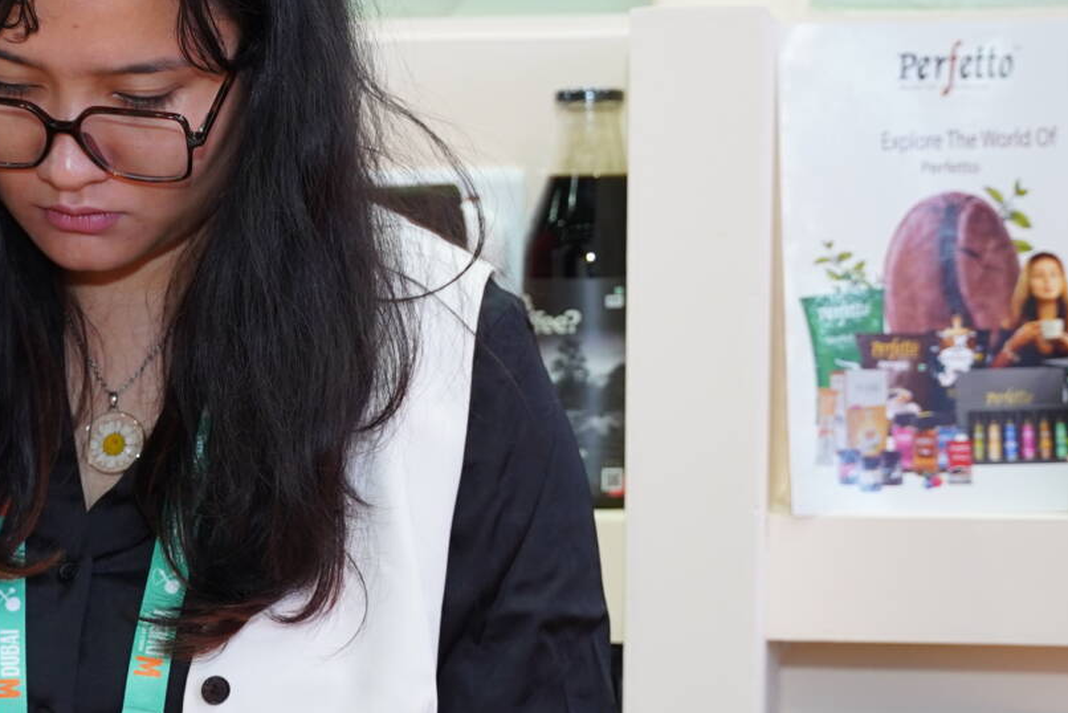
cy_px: 512
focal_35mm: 128
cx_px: -205
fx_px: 3806
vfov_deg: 10.7
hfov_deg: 15.4
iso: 640
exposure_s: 1/160
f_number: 2.8
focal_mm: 40.4
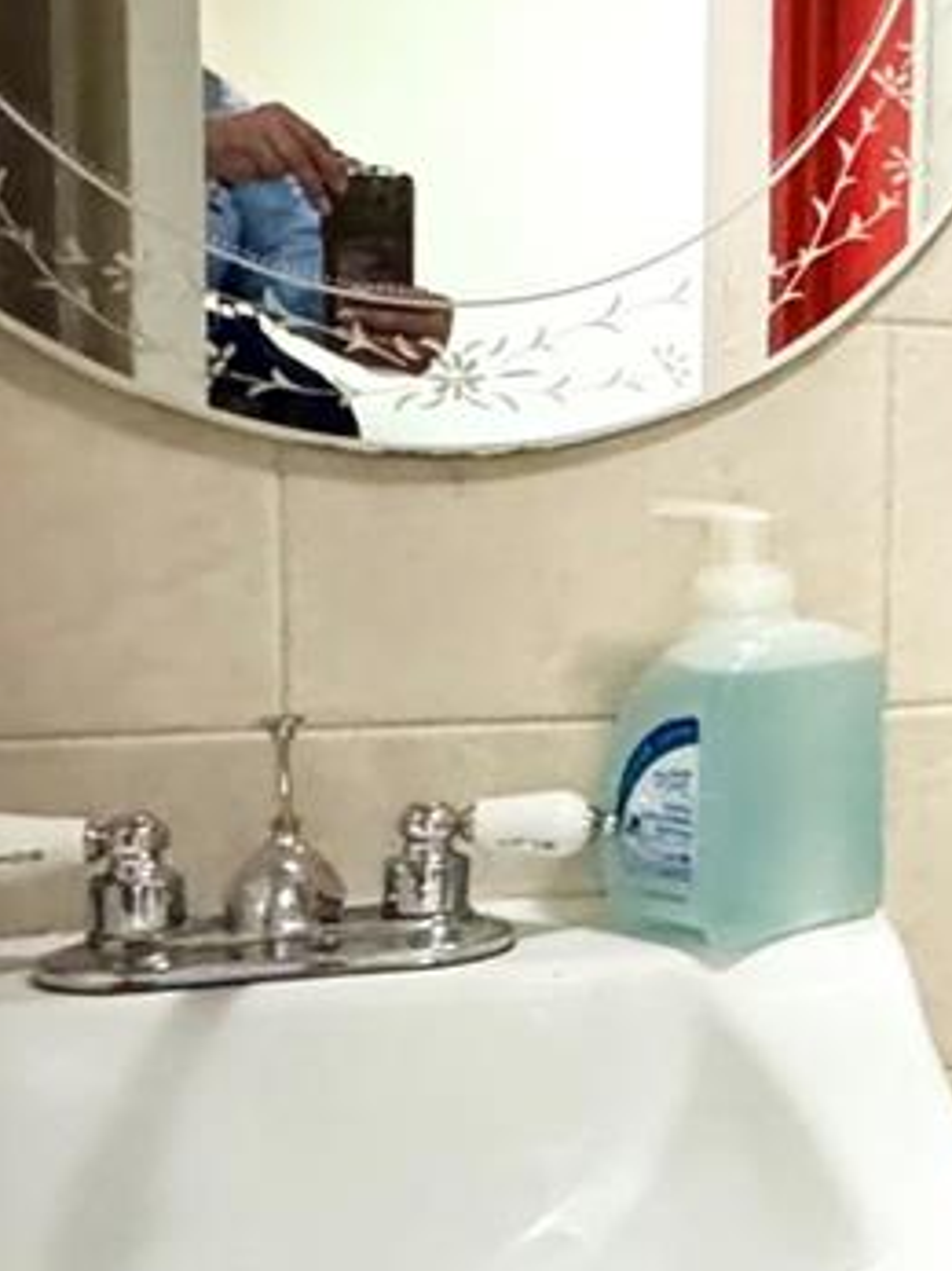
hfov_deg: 16.7
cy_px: 568
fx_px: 2275
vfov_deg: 31.2
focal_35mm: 62
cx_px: 1988
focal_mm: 2.22
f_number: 2.2
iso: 1250
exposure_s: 1/40
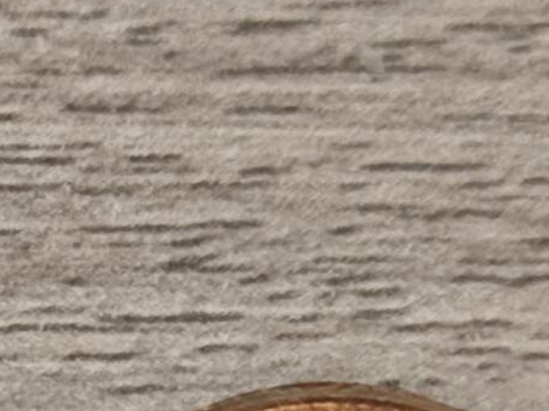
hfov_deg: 8.5
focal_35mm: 232
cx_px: 292
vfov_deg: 6.3
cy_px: 588
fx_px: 3677
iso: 640
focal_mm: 8.7
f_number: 1.9
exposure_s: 1/39.8
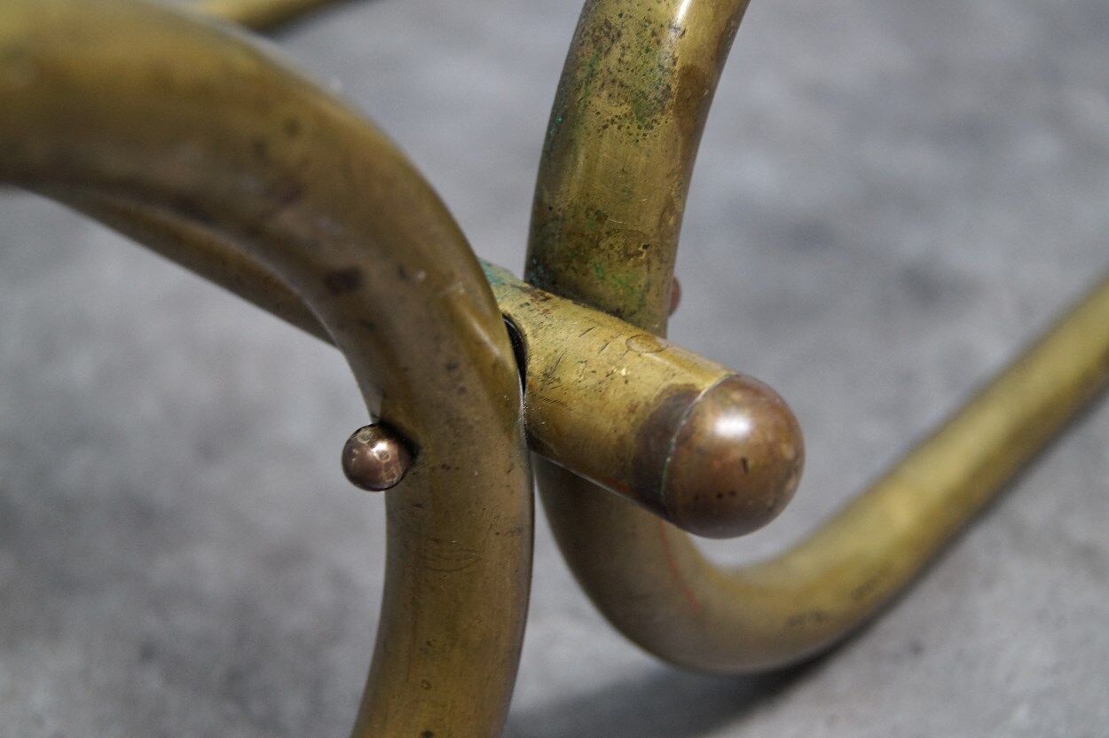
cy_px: 369
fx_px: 1616
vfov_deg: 25.7
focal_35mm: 52
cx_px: 554
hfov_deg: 37.9
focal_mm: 35
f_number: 5
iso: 400
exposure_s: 1/25
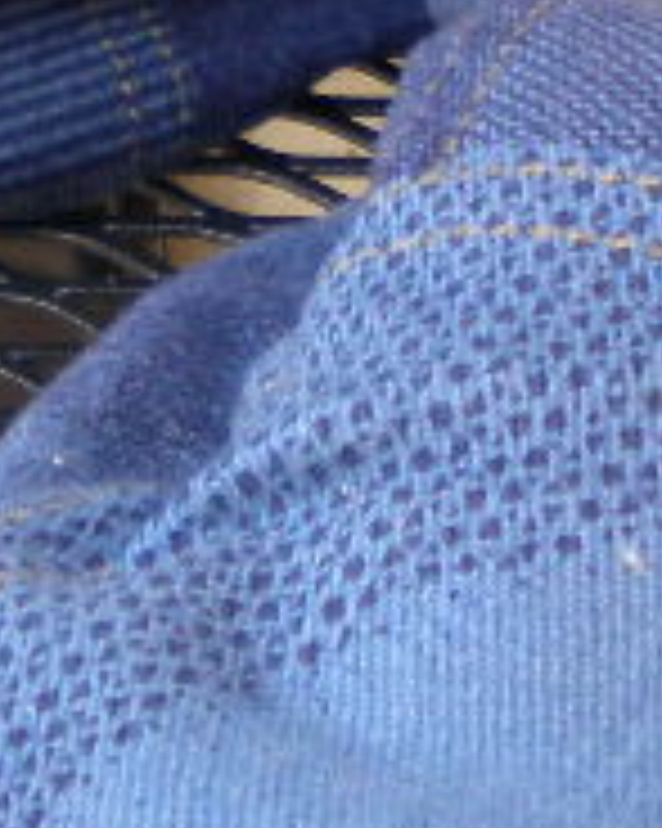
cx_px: 315
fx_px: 4657
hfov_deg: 8.1
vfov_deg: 9.8
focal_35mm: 190
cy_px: -472
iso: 93
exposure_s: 1/58.4
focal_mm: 6.3
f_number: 3.1
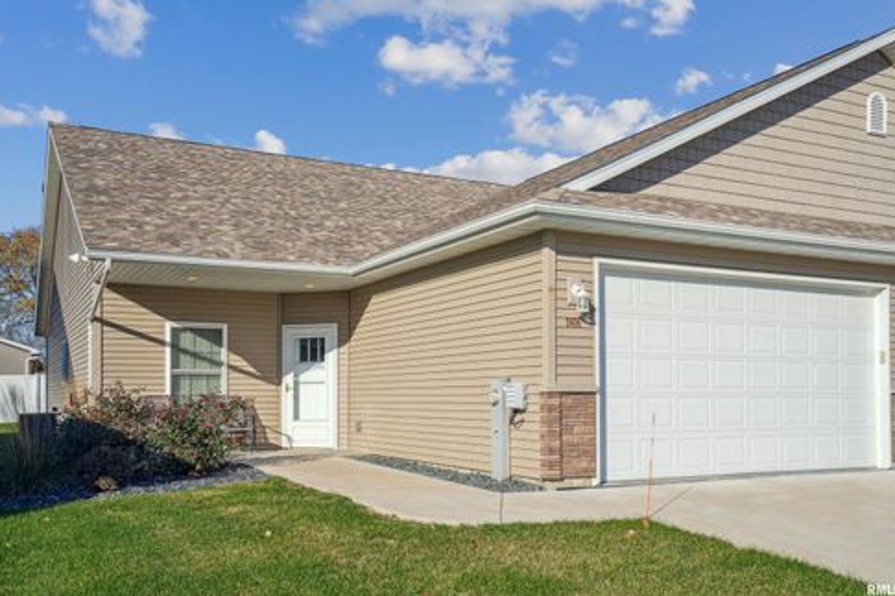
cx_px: 452
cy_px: 292
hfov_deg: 55.8
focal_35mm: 34
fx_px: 845
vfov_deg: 38.9
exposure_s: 1/1600
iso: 400
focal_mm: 33
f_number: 9
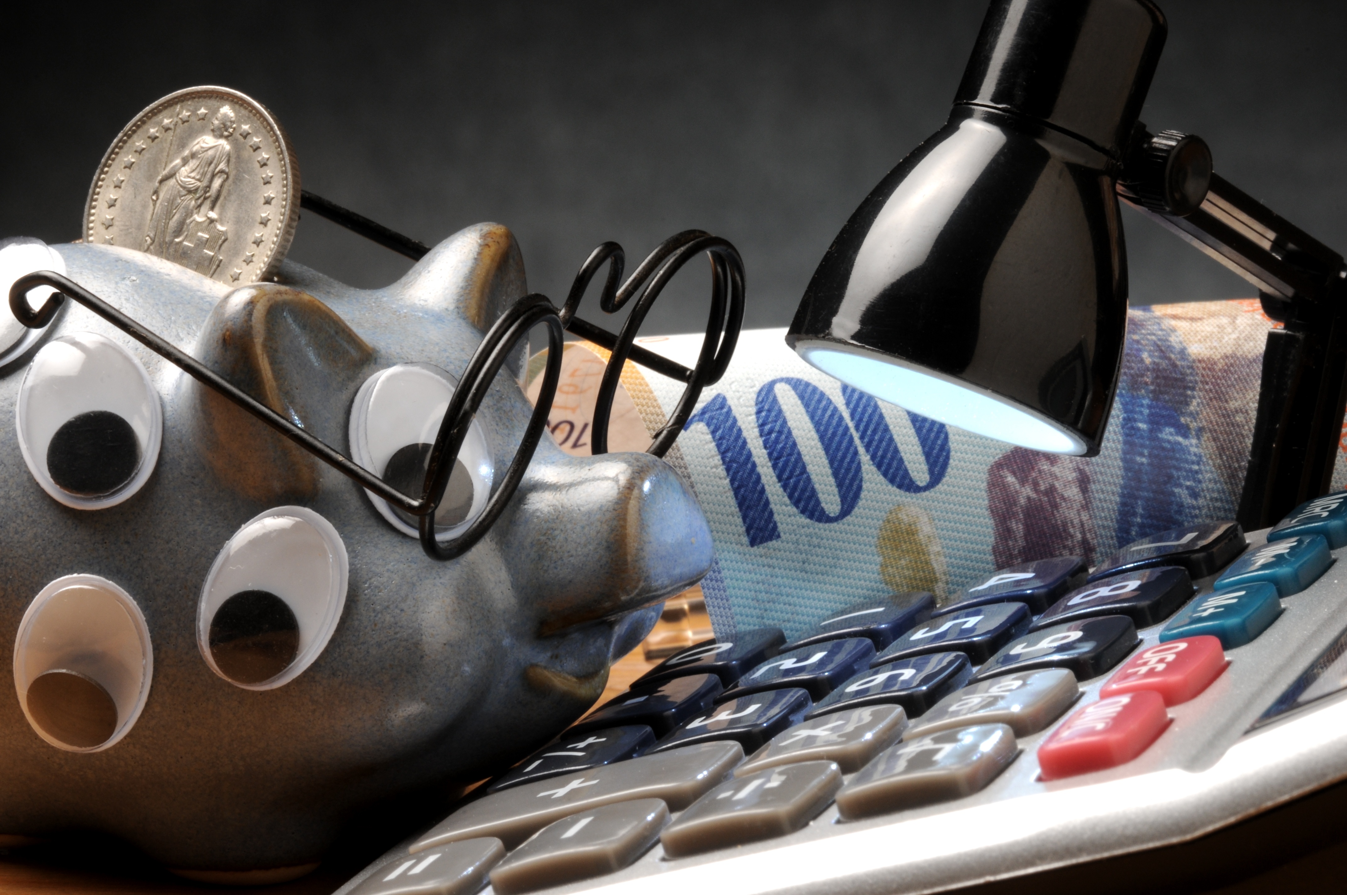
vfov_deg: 8.7
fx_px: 5886
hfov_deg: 13.1
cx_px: 674
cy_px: 448
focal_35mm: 158
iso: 200
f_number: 36
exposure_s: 2
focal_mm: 105
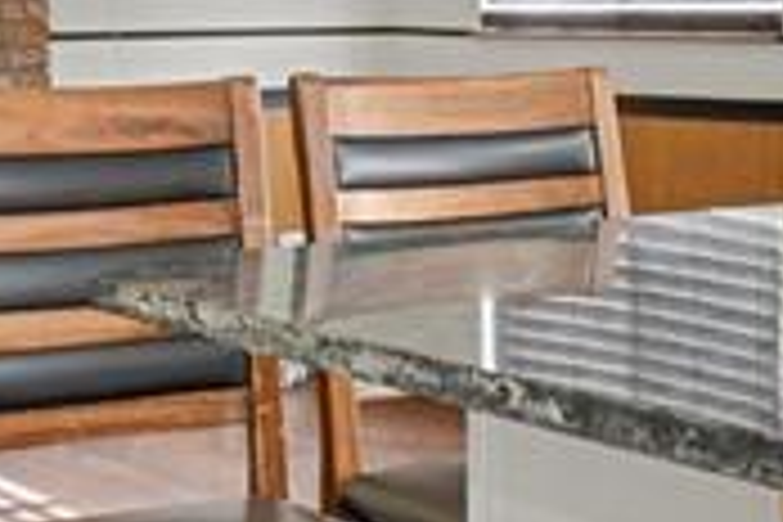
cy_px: 18
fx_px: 2175
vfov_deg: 13.5
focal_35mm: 100
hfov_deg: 18.8
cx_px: 1035
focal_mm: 17
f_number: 8
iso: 12800
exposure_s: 1/10
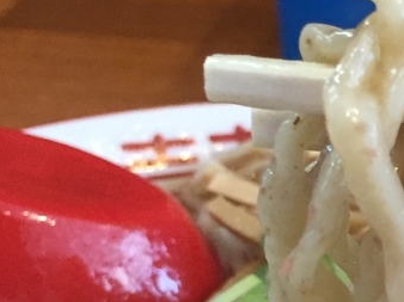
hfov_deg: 17.9
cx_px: 525
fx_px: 1201
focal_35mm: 103
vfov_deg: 14.2
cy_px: 278
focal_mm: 4.15
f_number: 2.2
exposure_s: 1/30
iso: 160
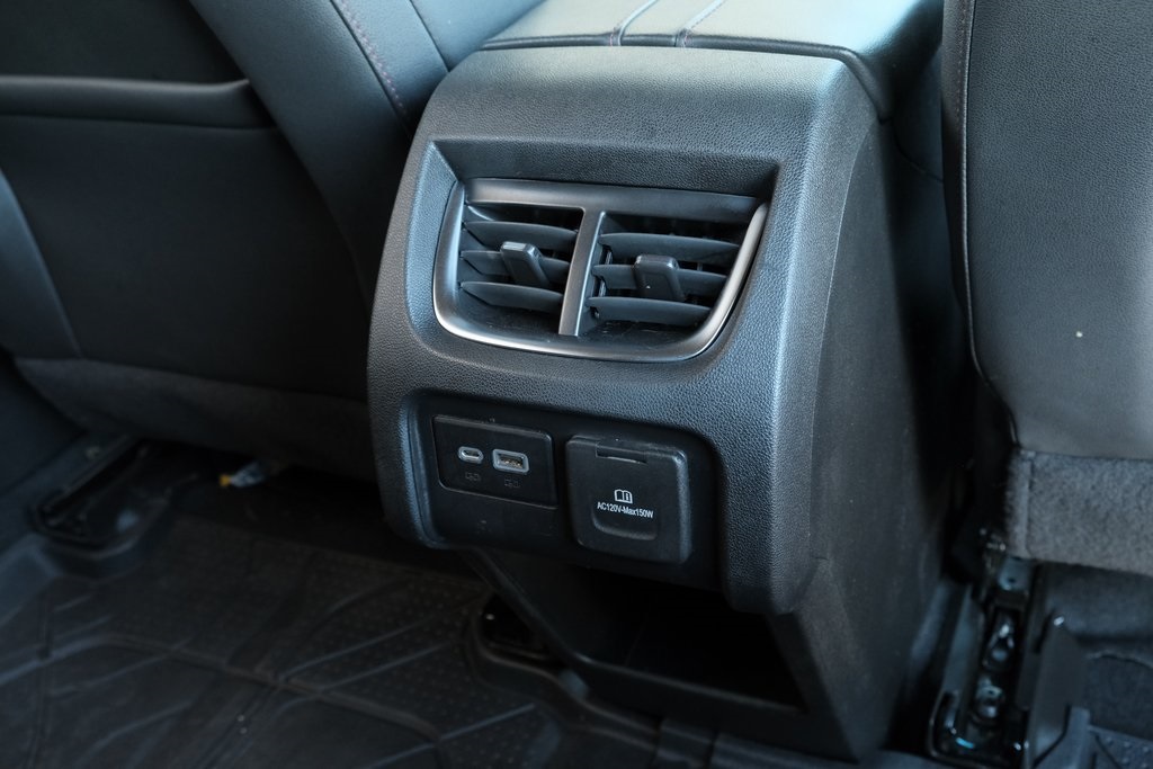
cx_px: 576
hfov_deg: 53.1
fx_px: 1153
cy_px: 384
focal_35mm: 36
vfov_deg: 36.9
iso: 2500
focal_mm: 24.3
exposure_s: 1/40
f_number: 5
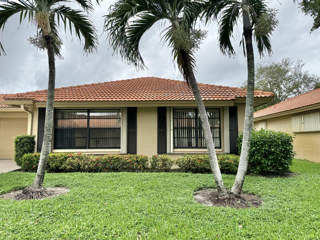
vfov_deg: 56.8
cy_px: 120
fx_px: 222
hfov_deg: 71.6
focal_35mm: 24
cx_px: 160
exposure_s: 1/1215
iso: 80
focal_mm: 6.76
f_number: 1.78
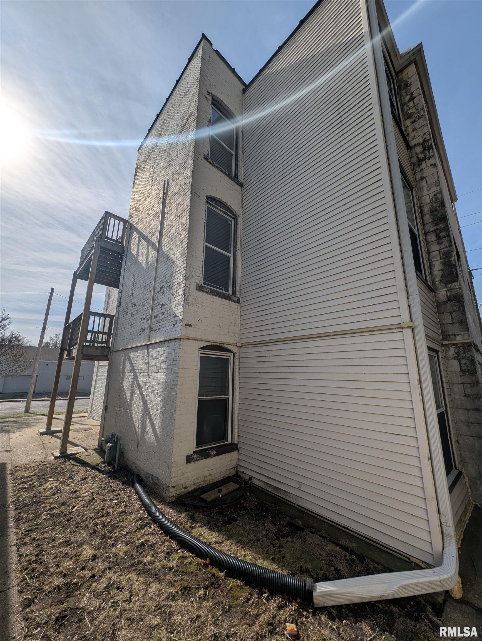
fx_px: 222
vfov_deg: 110.5
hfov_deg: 94.6
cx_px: 241
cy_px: 320
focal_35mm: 12
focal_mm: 2.23
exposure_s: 1/6369
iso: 41
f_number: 1.95
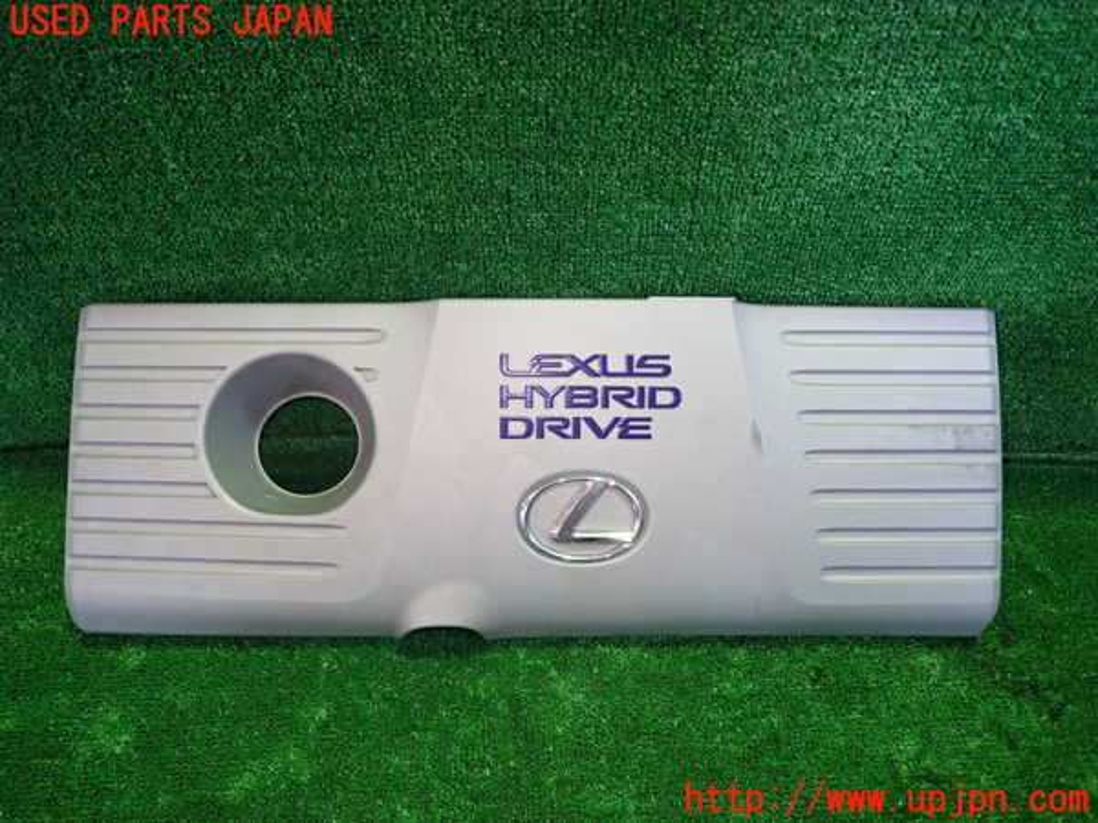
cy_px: 412
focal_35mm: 25
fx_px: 793
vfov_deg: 54.9
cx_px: 549
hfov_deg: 69.4
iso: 320
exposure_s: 1/30
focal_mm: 4.5
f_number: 2
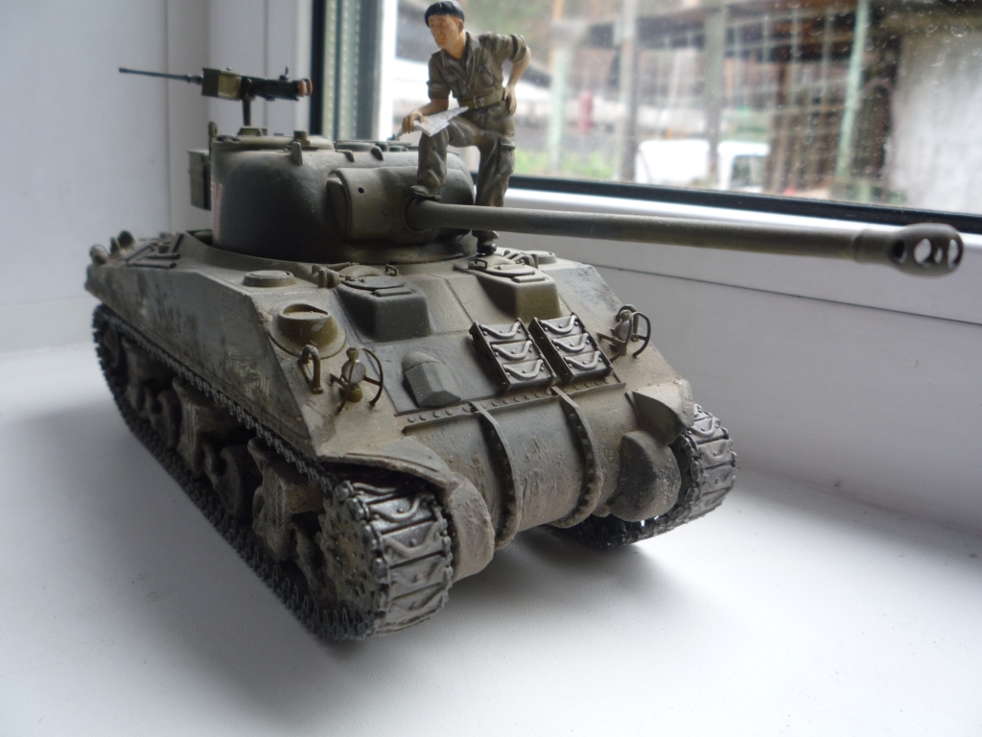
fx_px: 851
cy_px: 368
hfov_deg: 60.0
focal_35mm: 30
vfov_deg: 46.8
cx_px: 491
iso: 100
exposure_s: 1/60
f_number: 3.3
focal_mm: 5.2
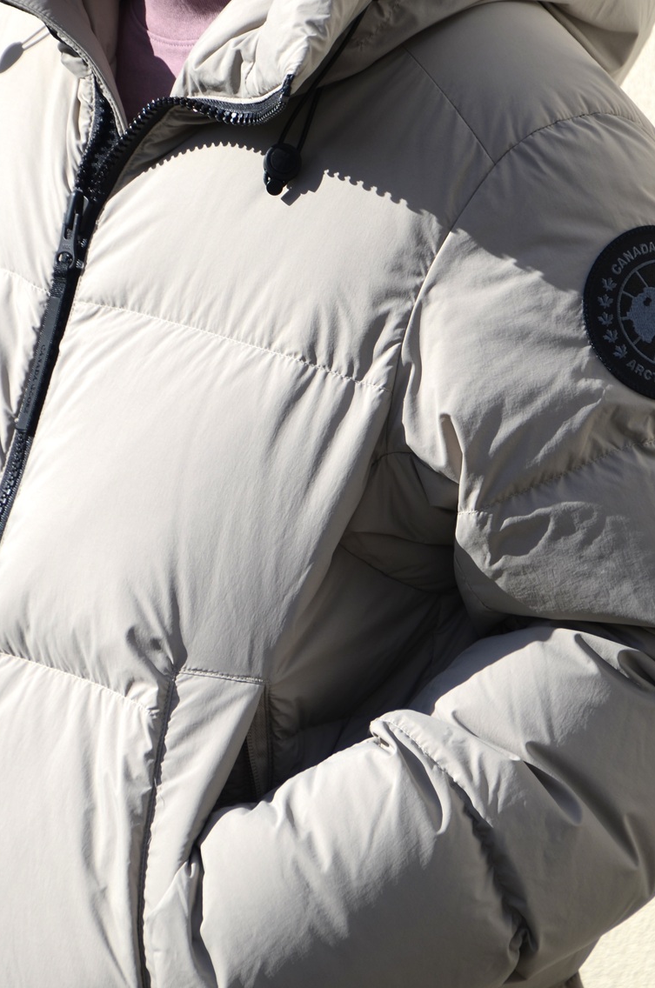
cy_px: 350
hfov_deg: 4.9
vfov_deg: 7.4
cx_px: 321
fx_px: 7644
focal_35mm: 279
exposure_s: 1/800
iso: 125
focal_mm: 140
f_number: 6
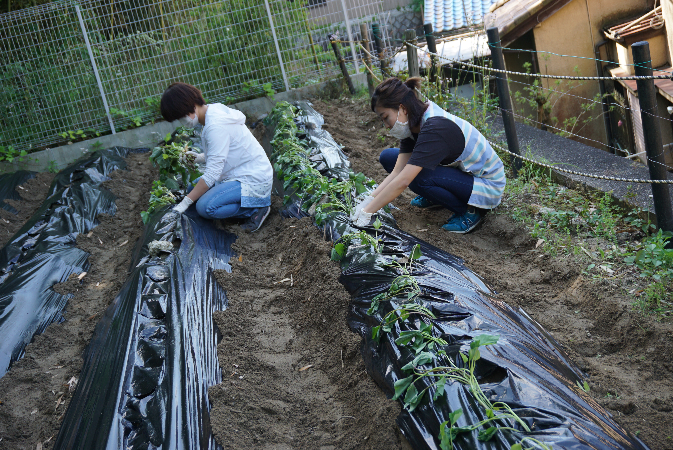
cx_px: 336
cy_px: 225
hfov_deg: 43.6
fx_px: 842
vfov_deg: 29.9
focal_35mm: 45
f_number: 5
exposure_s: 1/160
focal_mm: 30
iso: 200
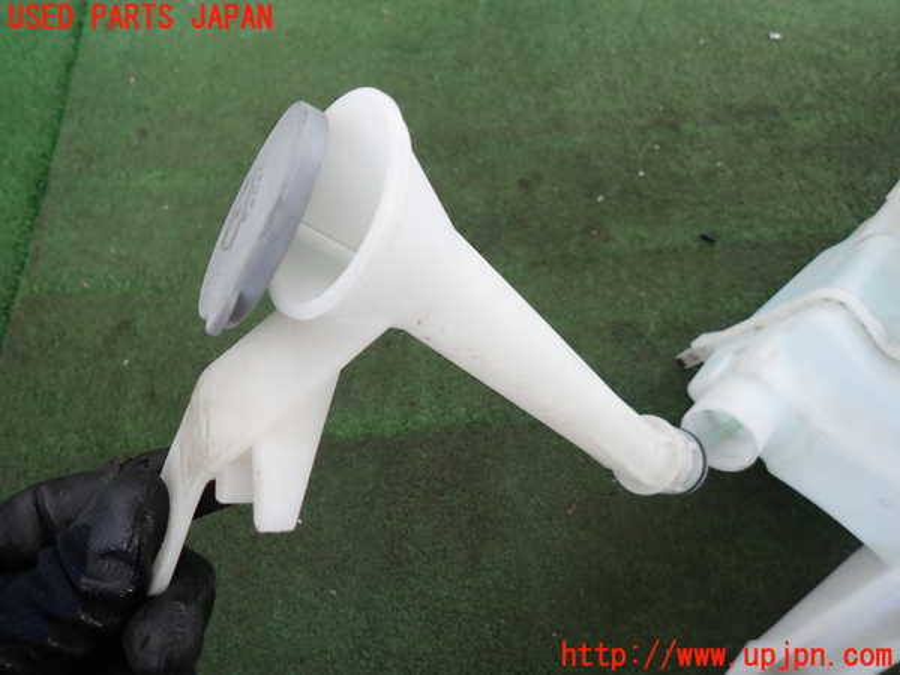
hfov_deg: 69.4
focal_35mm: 25
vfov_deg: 54.9
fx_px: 650
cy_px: 338
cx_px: 450
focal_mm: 4.5
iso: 200
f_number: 2
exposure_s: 1/40
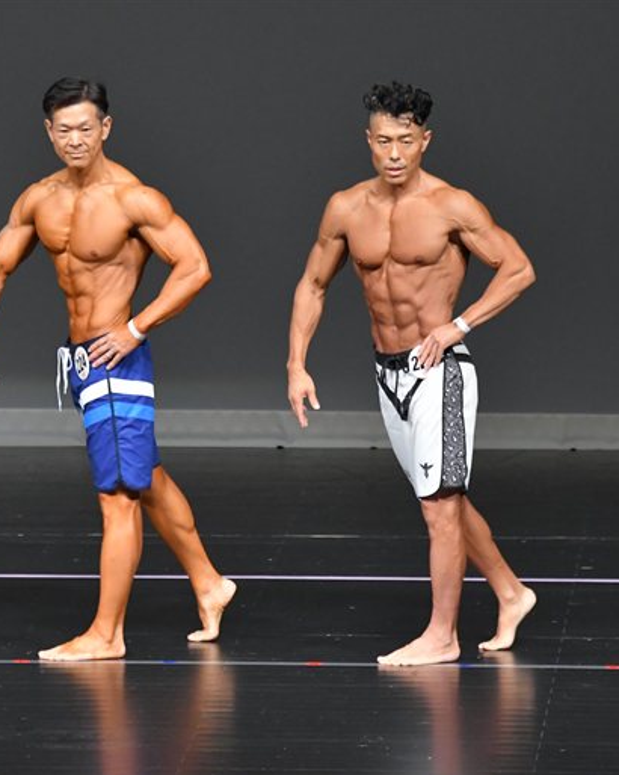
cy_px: 388
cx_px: 156
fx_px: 9257
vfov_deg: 4.8
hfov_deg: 3.8
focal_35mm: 404
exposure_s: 1/400
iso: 4000
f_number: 5.6
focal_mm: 190
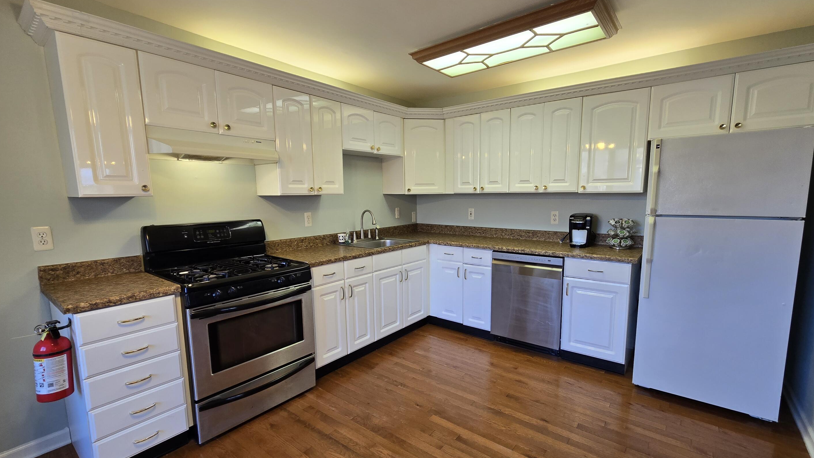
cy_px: 237
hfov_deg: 103.0
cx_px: 422
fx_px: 324
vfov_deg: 70.5
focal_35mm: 15
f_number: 2.2
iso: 100
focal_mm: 2.2
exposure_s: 1/60
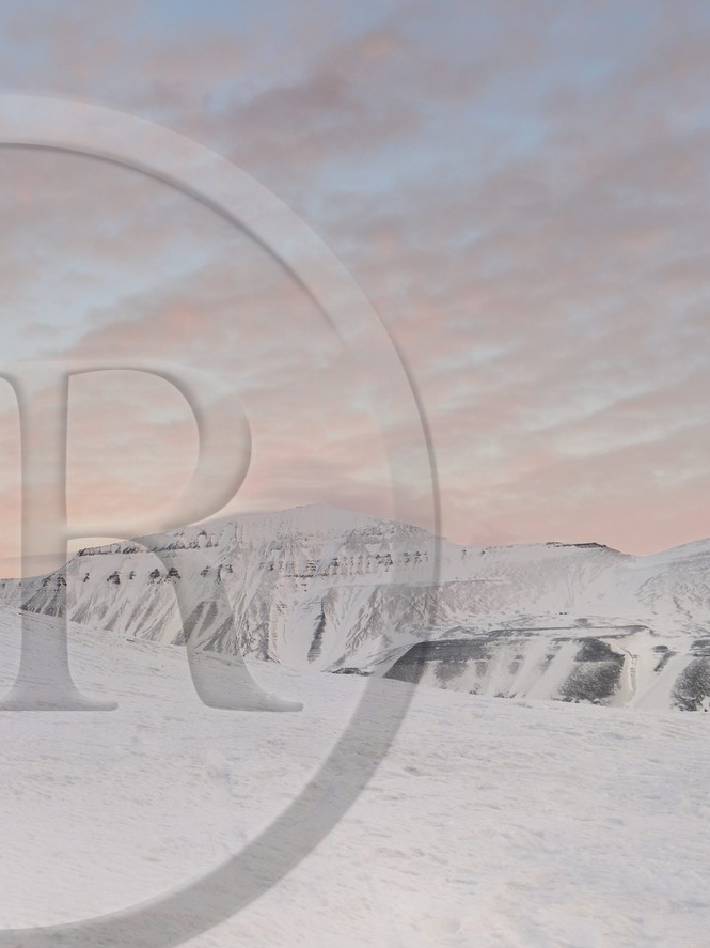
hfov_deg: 18.4
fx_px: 2134
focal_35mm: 78
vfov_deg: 25.0
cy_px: 538
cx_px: -5
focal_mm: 45
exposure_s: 1/60
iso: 200
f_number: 7.1
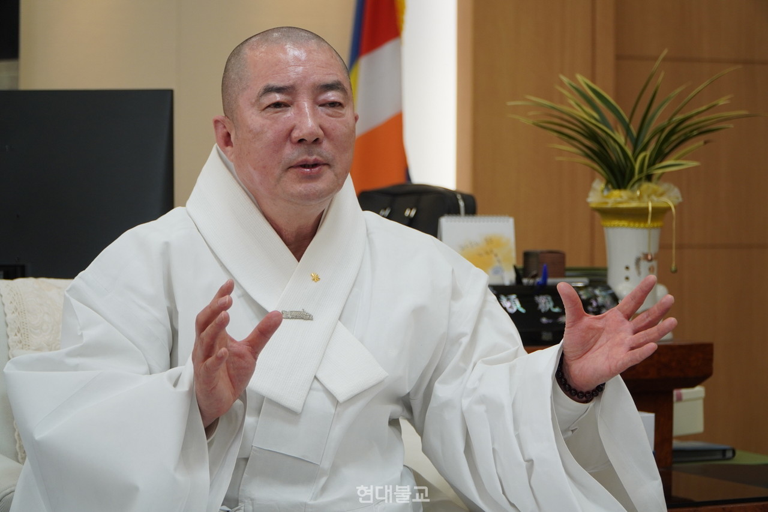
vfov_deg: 15.2
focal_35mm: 90
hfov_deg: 22.6
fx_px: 1920
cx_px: 384
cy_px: 256
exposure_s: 1/100
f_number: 4
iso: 320
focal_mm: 60
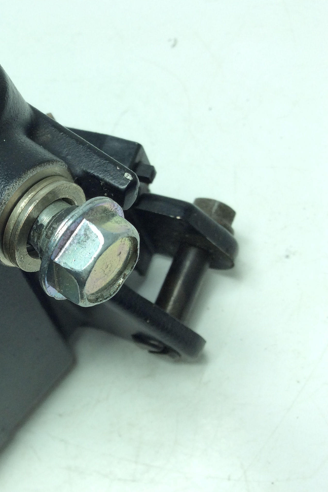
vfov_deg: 43.6
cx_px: -4
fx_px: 615
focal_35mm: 45
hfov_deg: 28.0
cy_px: 246
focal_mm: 3.3
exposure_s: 1/266
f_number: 2.4
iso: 32
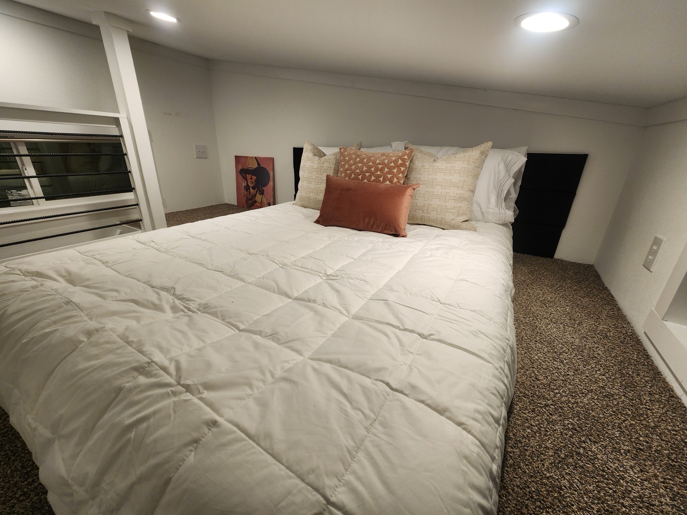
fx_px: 258
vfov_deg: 89.9
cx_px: 344
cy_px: 258
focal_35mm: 13
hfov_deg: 106.2
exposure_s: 1/60
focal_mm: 2.2
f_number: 2.2
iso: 100
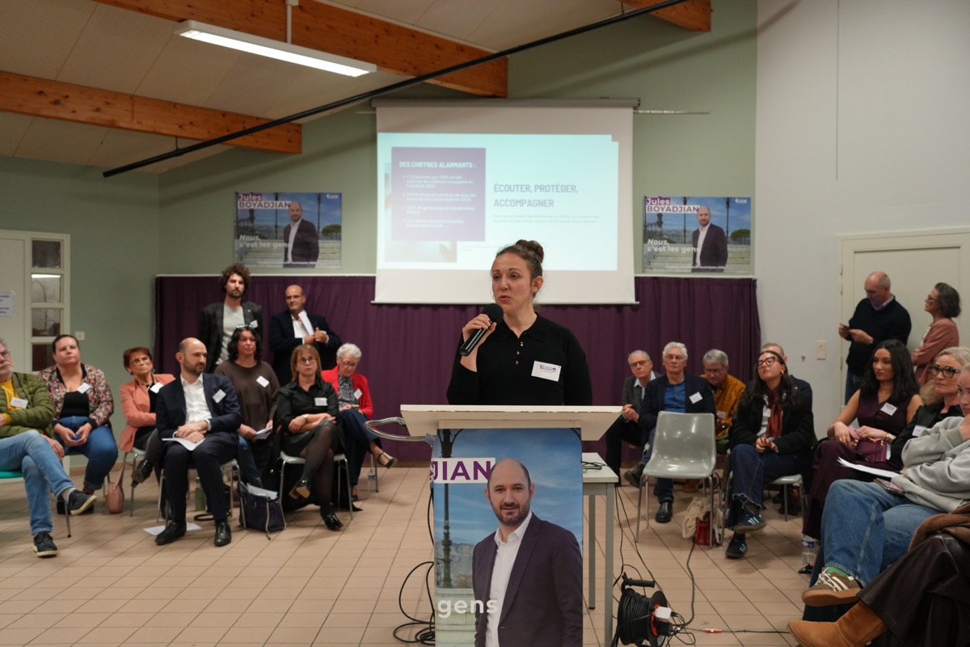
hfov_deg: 54.4
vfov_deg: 37.9
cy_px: 324
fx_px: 943
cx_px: 485
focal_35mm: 35
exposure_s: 1/160
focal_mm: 35
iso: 3200
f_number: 4
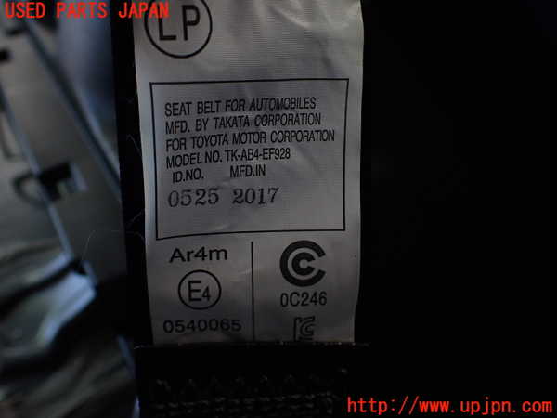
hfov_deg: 60.0
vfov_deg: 46.8
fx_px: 483
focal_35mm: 30
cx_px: 278
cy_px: 209
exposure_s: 1/125
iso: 200
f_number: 2.3
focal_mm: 5.4
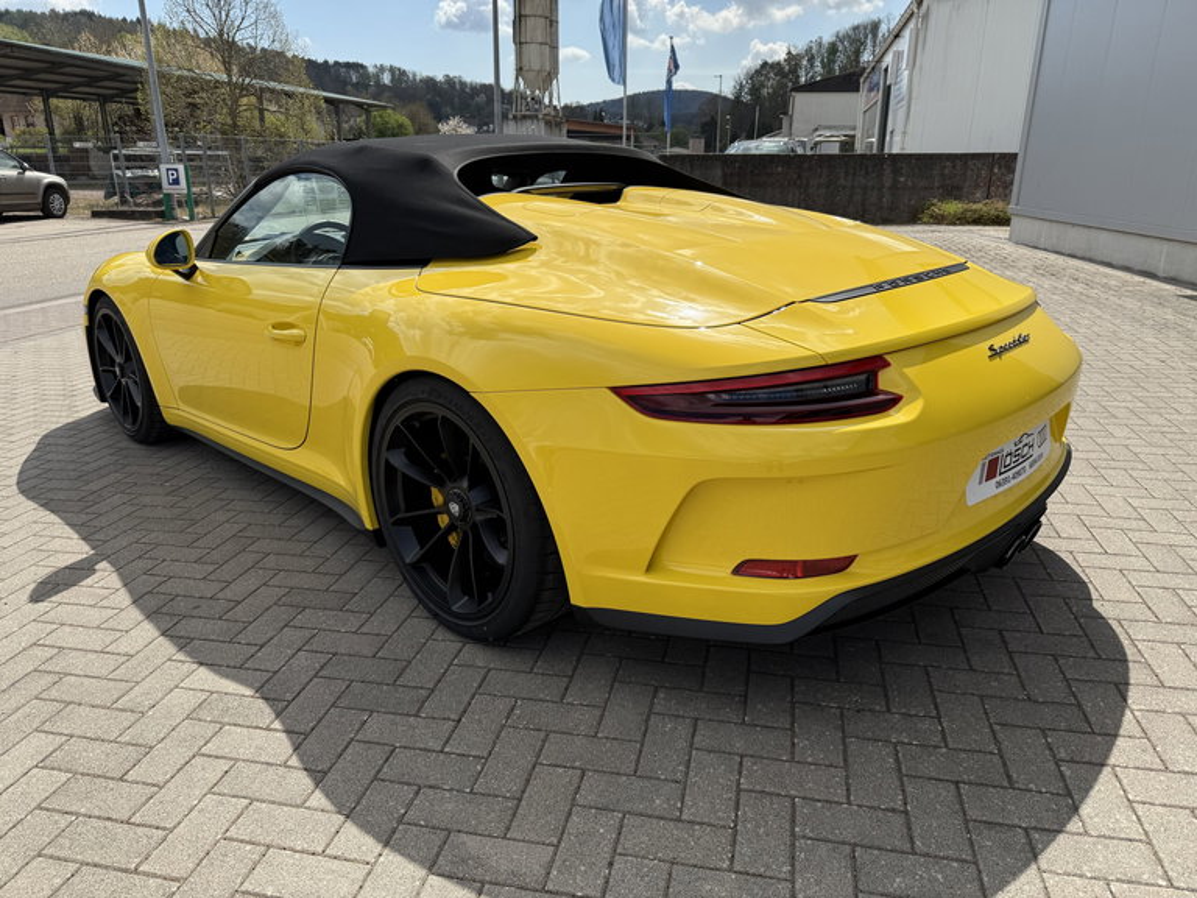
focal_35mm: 24
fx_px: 830
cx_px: 598
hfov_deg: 71.6
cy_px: 449
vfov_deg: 56.8
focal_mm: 6.76
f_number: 1.78
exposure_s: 1/4673
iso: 80
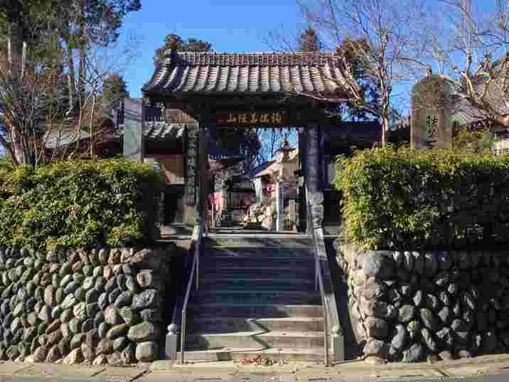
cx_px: 254
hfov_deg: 52.6
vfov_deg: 40.7
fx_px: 515
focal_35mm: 35
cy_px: 191
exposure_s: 1/563
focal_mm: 4.28
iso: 50
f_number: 2.4
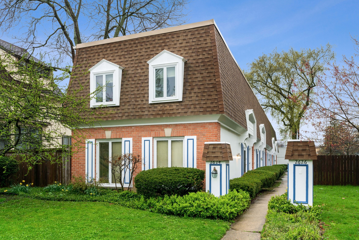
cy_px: 120
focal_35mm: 29
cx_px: 180
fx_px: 289
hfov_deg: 63.6
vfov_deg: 45.0
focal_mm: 29
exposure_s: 1/50
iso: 320
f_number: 8
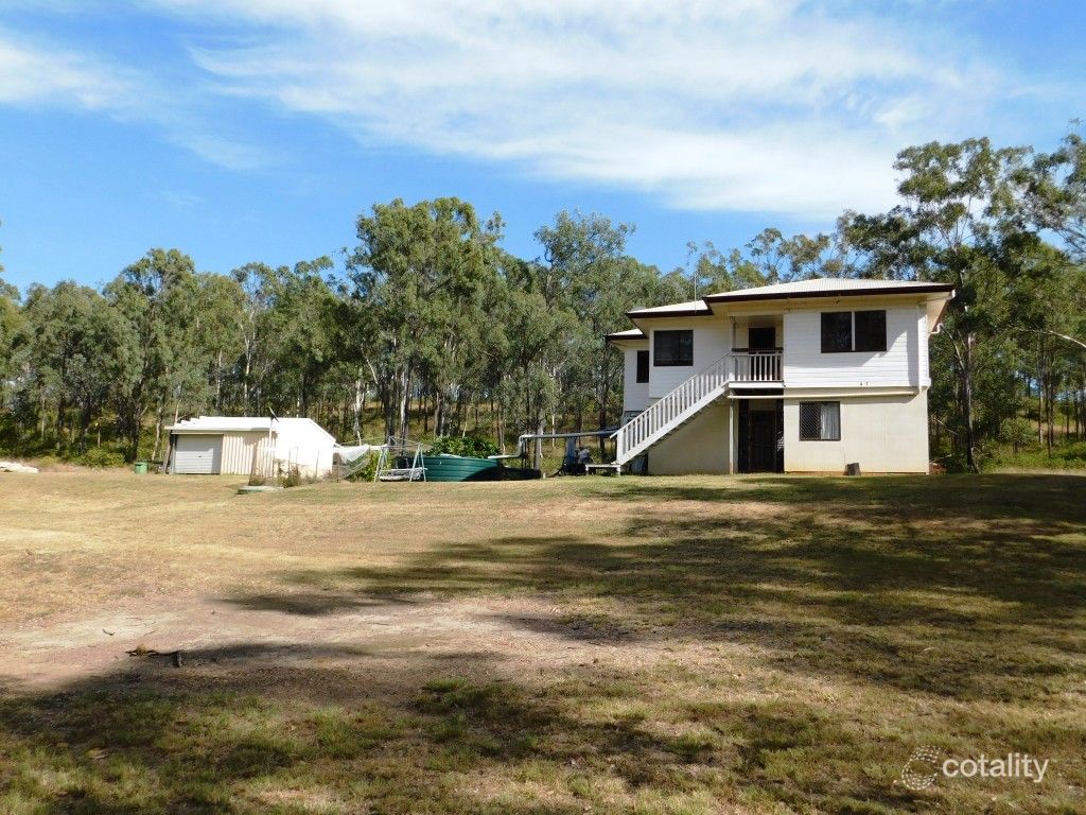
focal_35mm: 28
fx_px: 878
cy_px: 408
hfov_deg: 63.4
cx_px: 543
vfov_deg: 49.7
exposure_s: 1/1000
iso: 125
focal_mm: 4.9
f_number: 3.2
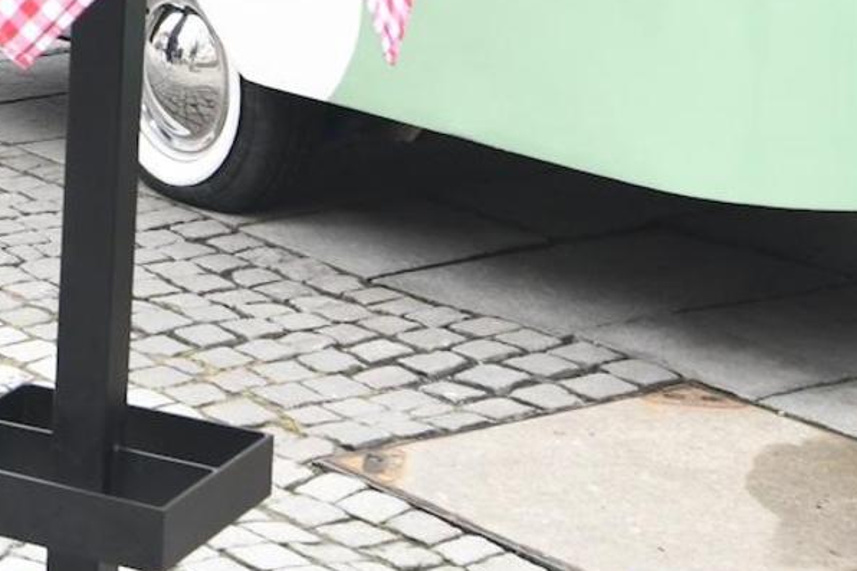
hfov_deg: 16.1
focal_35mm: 116
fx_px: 2761
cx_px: -448
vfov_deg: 11.3
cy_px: -285
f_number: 6.3
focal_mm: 24
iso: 1000
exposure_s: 1/100
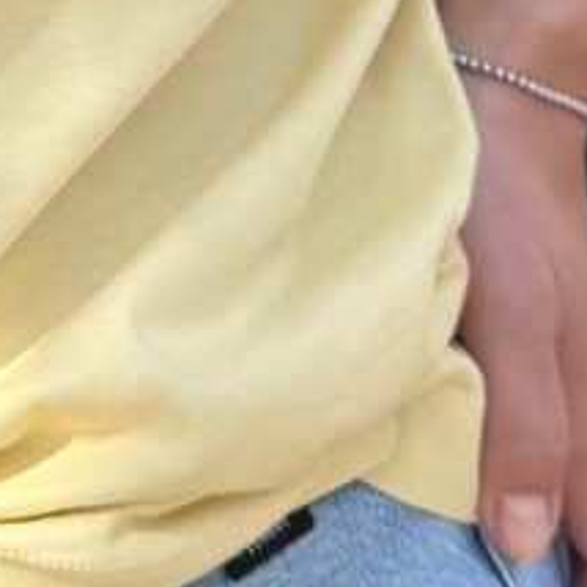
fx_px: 3895
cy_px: -680
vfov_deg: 8.1
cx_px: -455
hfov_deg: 8.3
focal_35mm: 203
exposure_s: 1/1174
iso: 80
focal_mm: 6.76
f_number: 1.78
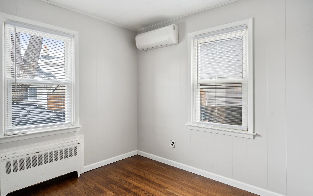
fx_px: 179
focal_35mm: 21
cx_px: 160
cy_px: 89
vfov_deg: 57.2
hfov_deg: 82.3
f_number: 7.1
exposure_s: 1/80
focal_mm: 20
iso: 800
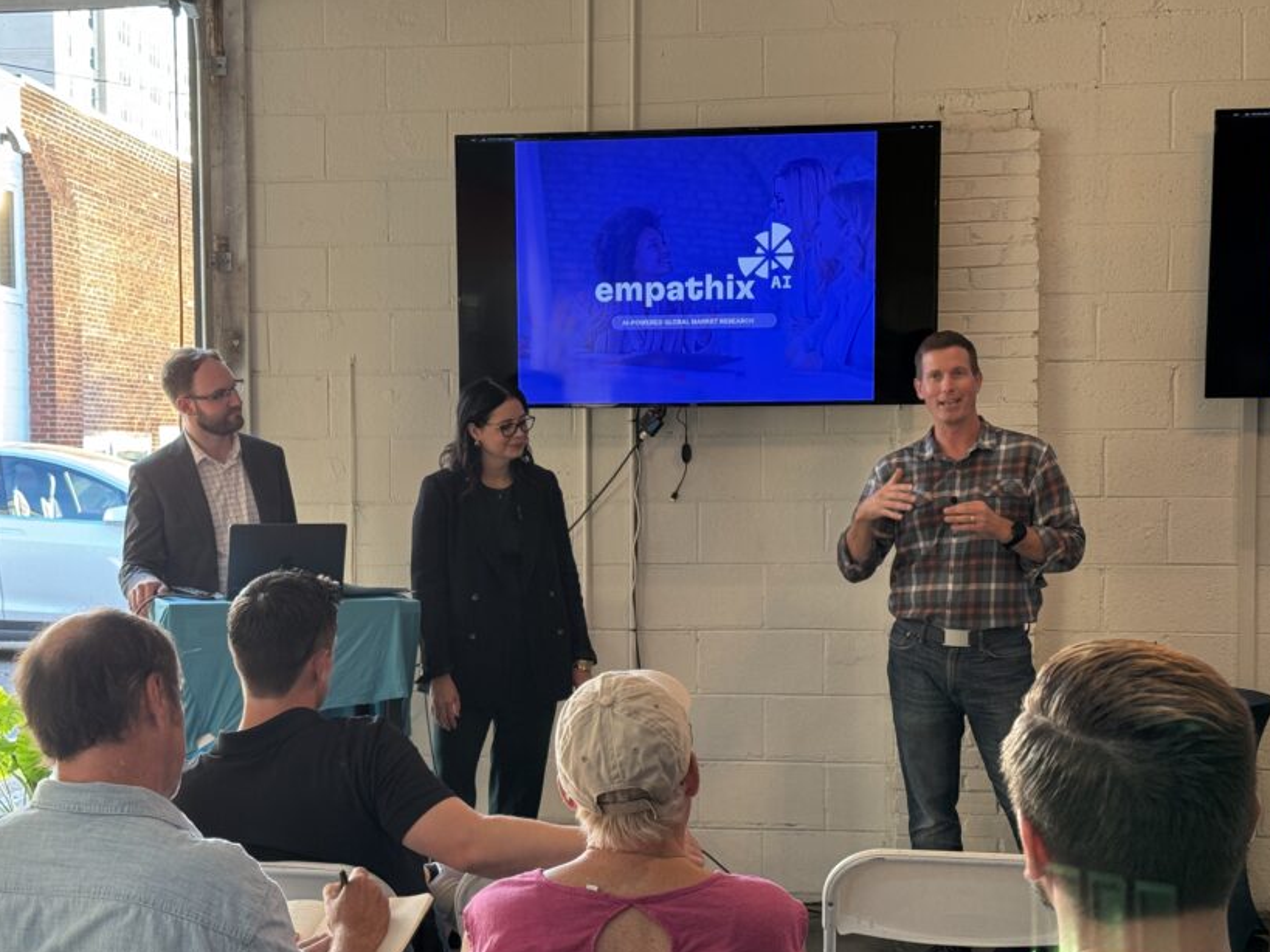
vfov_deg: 24.3
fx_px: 2201
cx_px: 512
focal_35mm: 60
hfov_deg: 32.1
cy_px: 589
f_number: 1.78
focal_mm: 6.76
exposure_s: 1/60
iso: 125
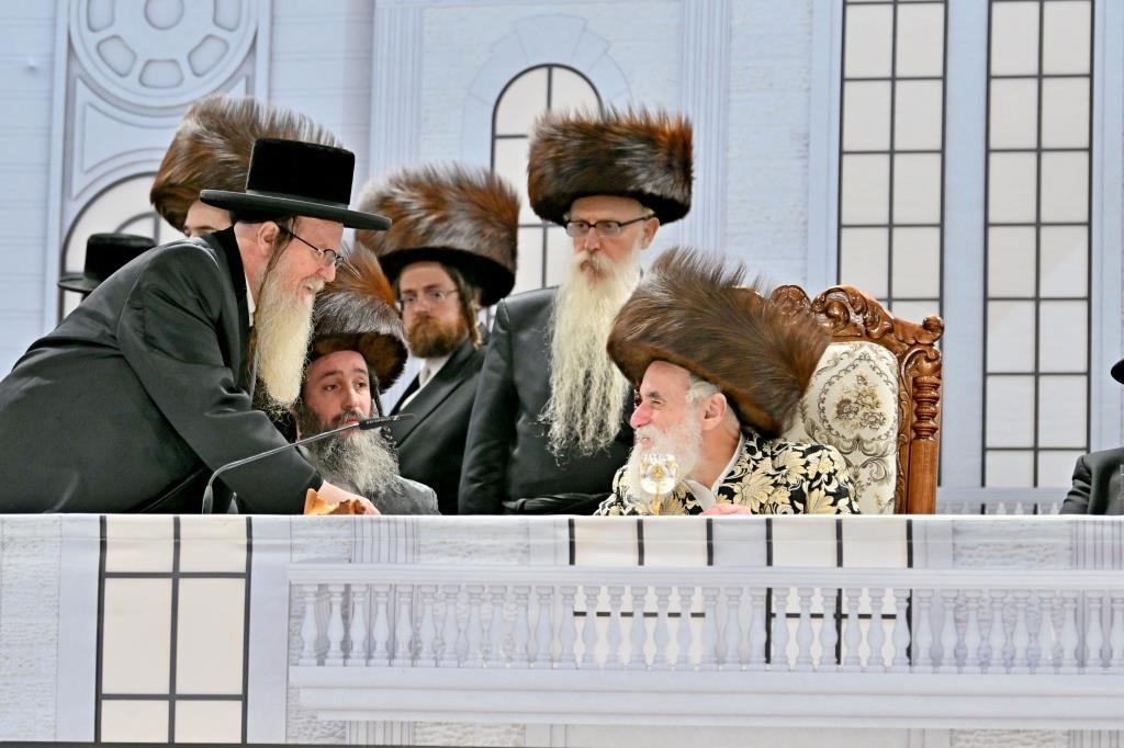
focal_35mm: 183
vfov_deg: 7.5
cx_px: 562
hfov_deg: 11.2
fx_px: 5712
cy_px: 374
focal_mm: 122
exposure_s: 1/125
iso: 400
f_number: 2.8
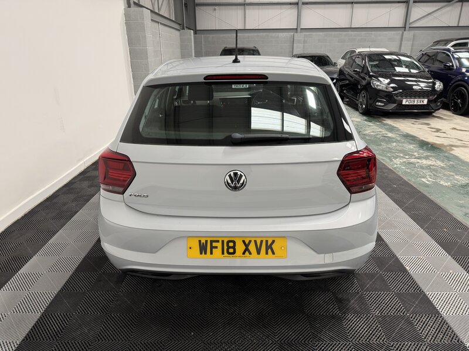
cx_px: 234
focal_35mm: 24
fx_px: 325
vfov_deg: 56.8
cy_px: 176
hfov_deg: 71.6
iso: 125
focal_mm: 6.76
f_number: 1.78
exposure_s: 1/50
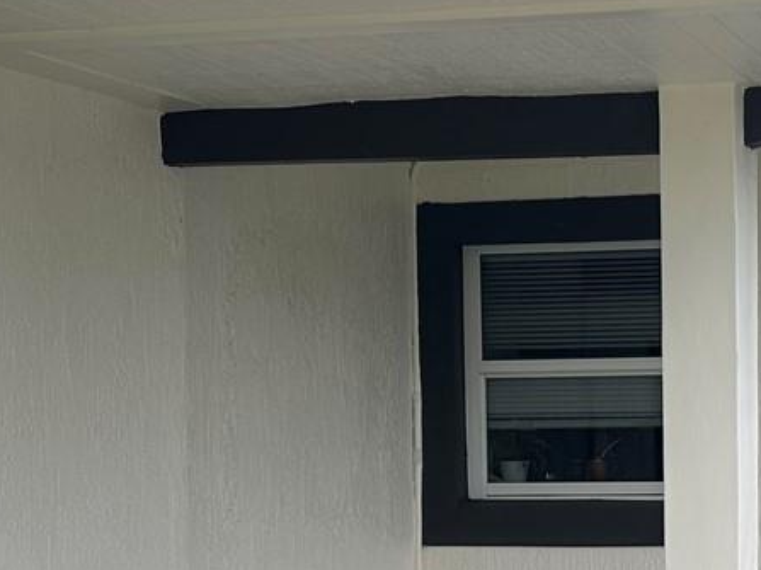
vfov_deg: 16.9
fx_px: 1890
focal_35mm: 86
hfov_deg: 21.8
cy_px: 536
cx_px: 795
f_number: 1.78
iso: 80
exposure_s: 1/121
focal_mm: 6.86
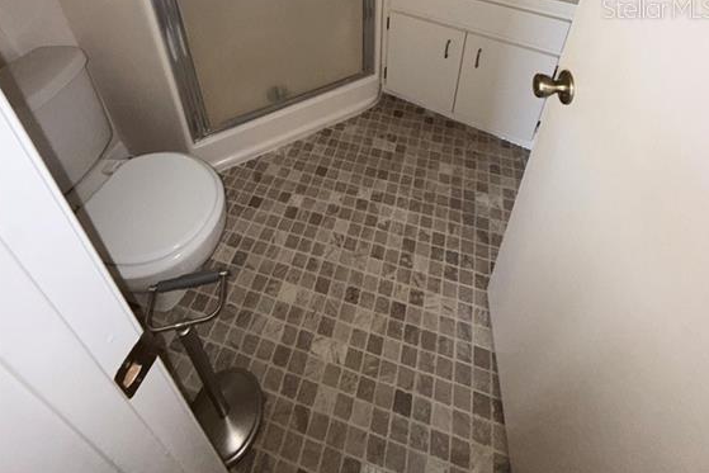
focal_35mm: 20
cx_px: 356
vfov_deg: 50.9
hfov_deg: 84.0
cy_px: 8
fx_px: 394
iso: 100
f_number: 2.2
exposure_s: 1/60
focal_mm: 2.22
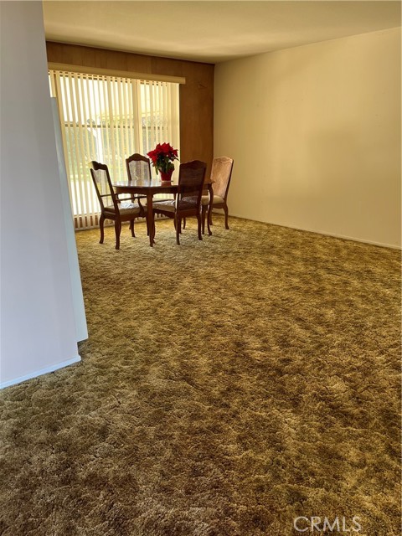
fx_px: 403
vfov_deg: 67.3
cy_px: 268
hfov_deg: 53.1
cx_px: 201
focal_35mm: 26
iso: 125
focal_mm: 5.1
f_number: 1.6
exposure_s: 1/103
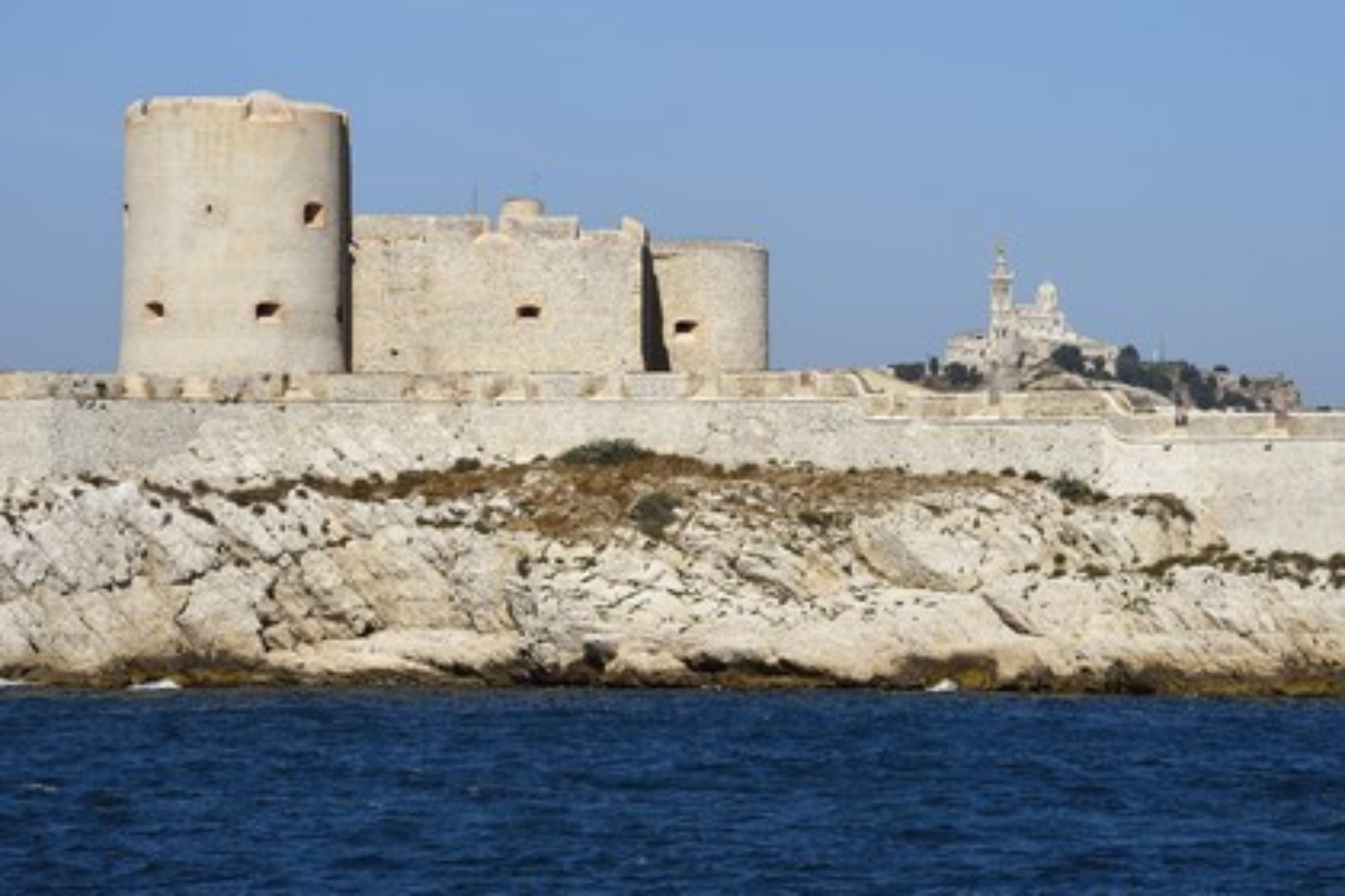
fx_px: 7472
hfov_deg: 10.3
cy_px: 448
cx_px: 672
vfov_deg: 6.9
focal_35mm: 200
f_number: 11
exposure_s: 1/640
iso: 200
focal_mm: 200
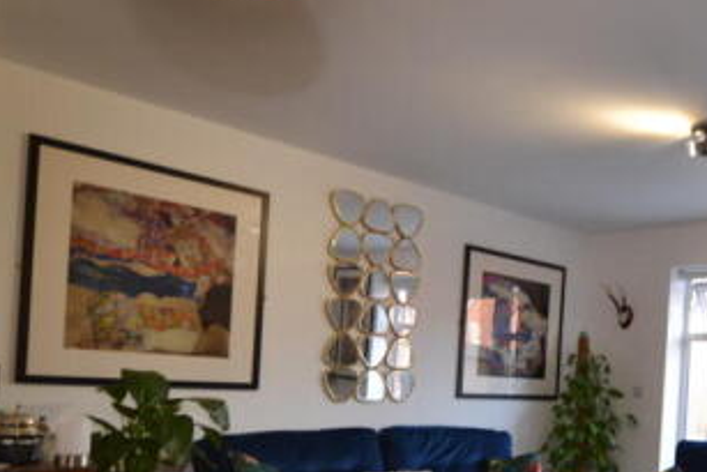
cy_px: 374
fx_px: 629
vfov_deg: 39.6
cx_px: 595
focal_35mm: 32
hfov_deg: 53.5
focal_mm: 10
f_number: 4.5
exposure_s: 1/80
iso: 400
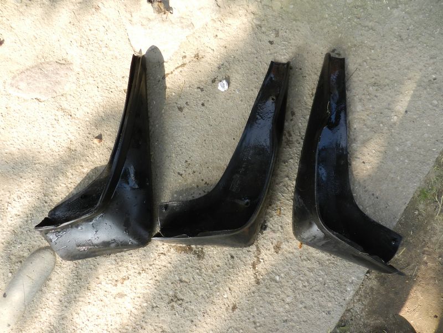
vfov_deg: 58.9
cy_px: 166
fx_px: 294
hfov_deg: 73.9
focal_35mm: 23
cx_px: 222
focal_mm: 4
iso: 160
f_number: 3.4
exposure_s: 1/250
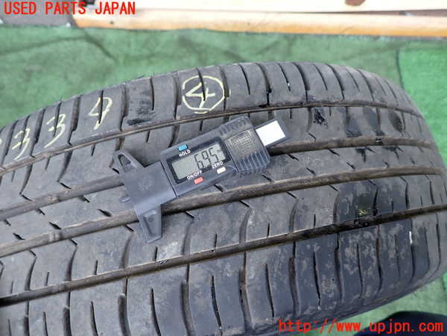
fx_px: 323
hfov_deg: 69.4
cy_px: 168
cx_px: 224
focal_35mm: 25
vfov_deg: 54.9
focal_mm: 4.5
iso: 200
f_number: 2
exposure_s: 1/60
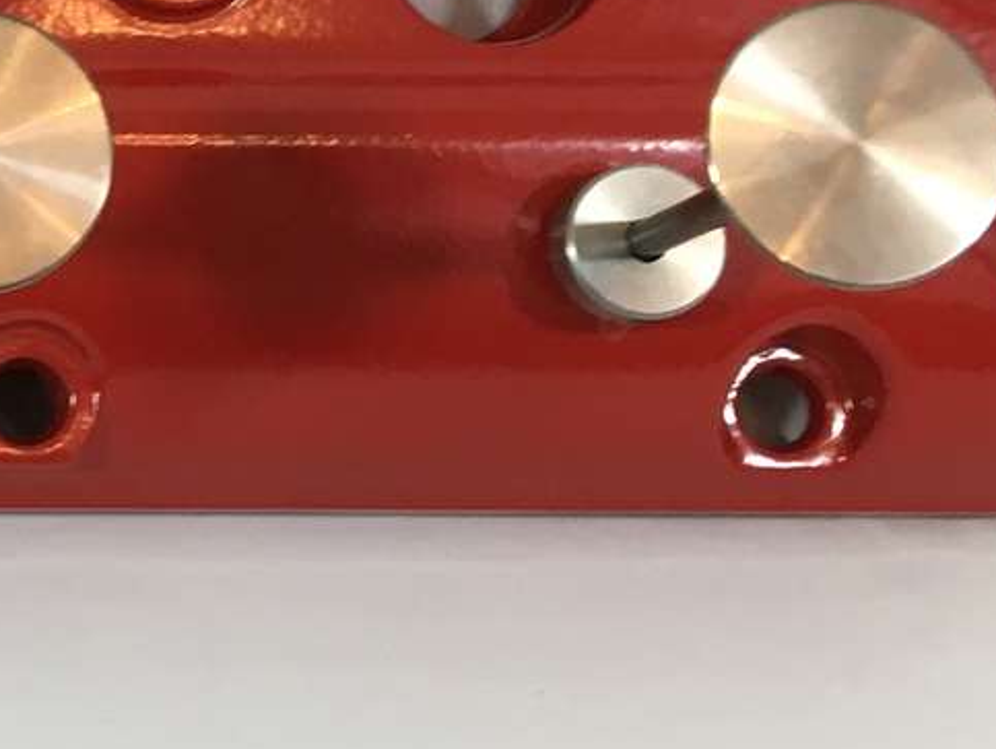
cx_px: -610
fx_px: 3455
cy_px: 95
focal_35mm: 120
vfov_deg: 12.3
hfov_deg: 14.9
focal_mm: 4.15
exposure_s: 1/33
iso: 40
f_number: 2.2
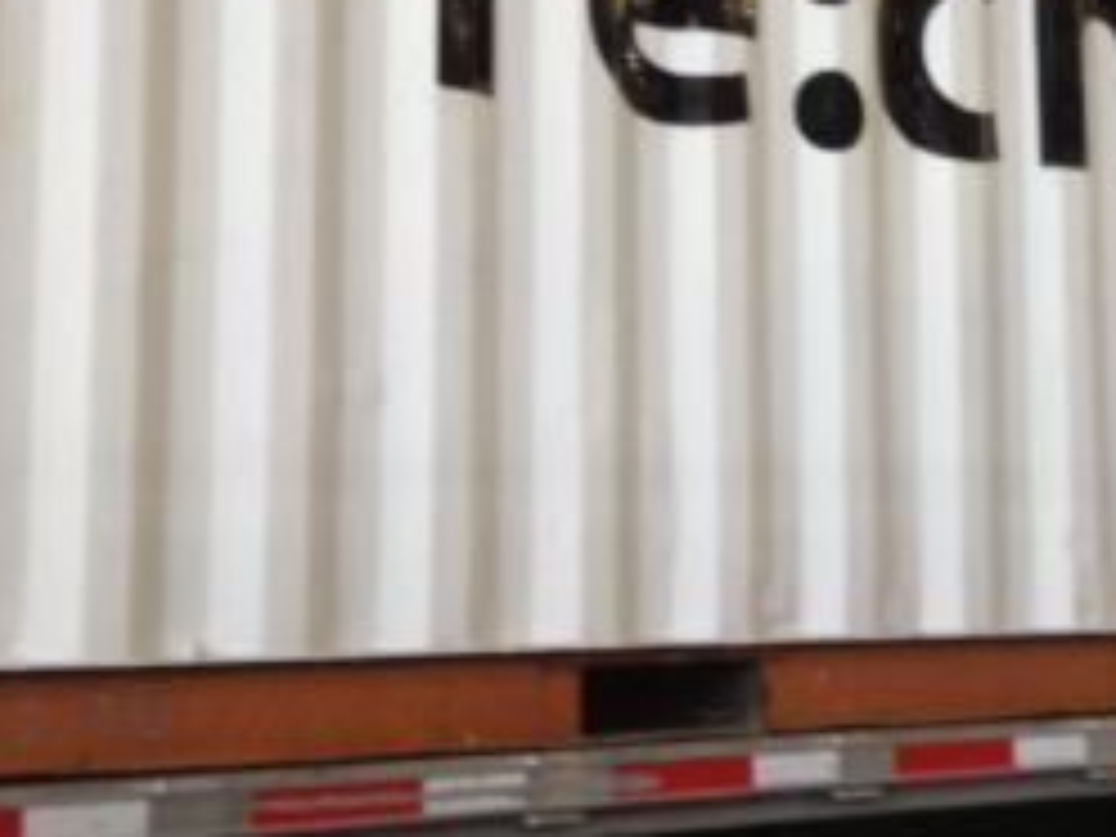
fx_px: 2966
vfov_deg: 16.0
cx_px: 992
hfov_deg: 20.9
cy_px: 176
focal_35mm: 92
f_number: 2.4
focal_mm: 4.28
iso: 125
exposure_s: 1/20
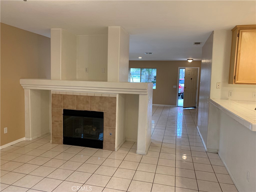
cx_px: 128
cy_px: 96
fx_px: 192
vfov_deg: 53.1
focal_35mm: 26
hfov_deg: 67.3
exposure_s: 1/60
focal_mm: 4.25
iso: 125
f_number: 1.8
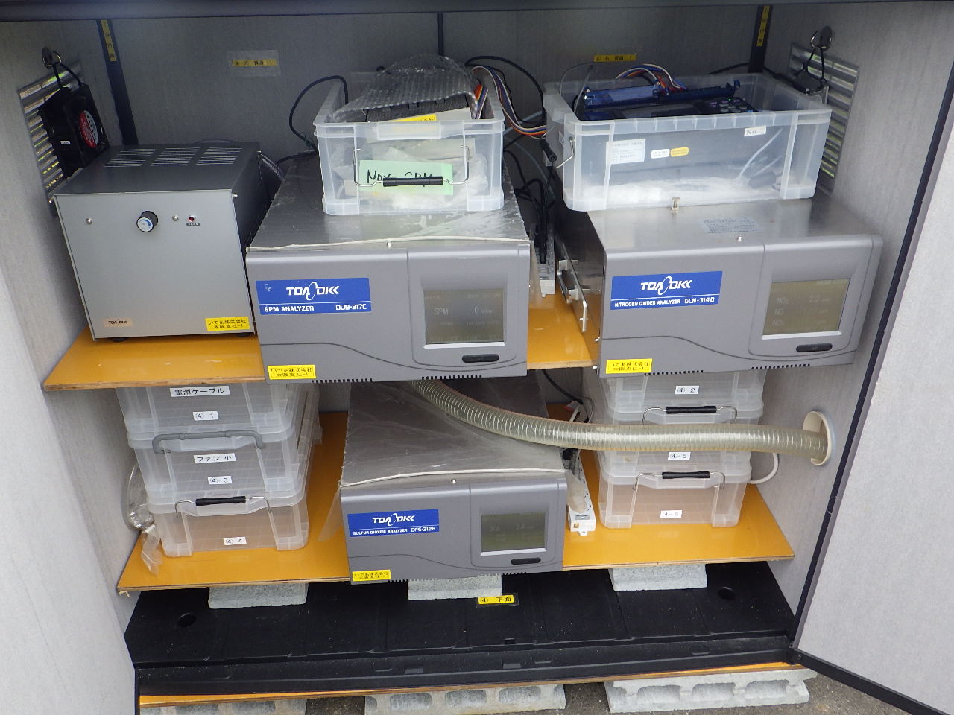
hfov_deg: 63.4
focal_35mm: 28
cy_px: 358
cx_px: 477
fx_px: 772
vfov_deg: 49.7
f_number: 4.2
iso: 125
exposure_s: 1/160
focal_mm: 5
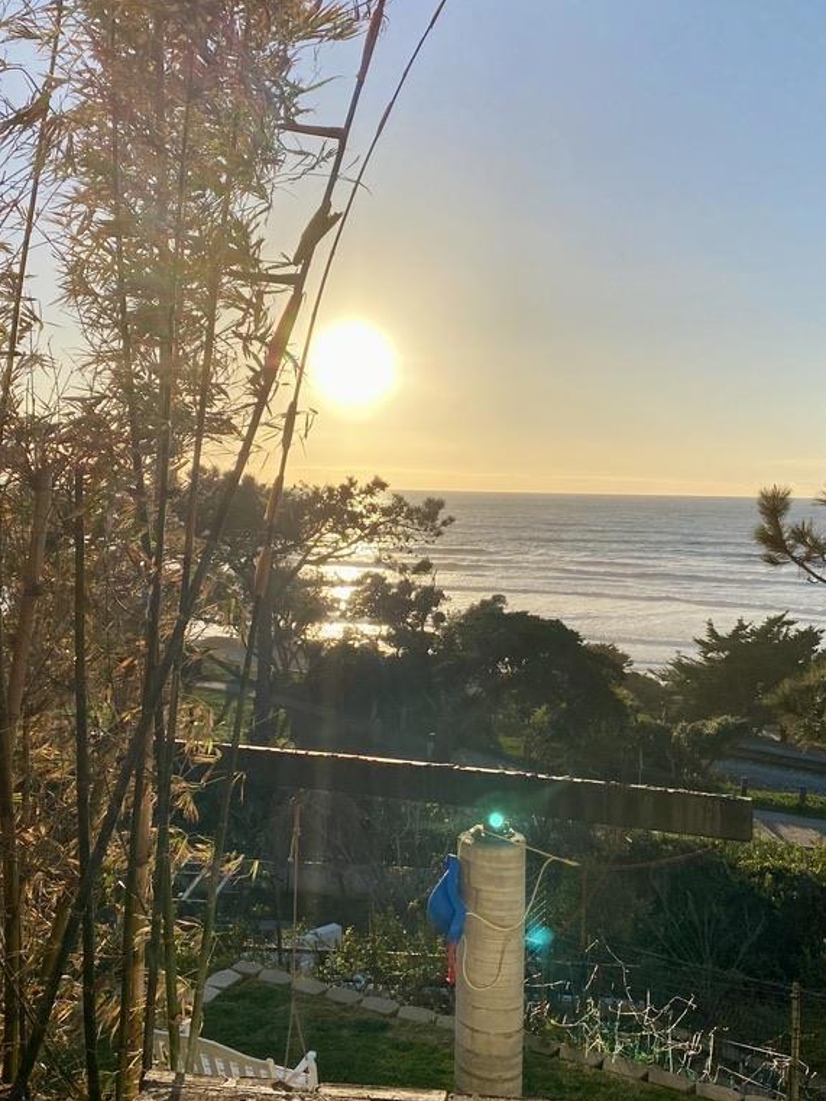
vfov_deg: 52.6
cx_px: 425
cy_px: 598
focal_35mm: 35
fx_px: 1113
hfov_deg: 40.7
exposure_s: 1/4608
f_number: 1.8
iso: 32
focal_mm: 4.25
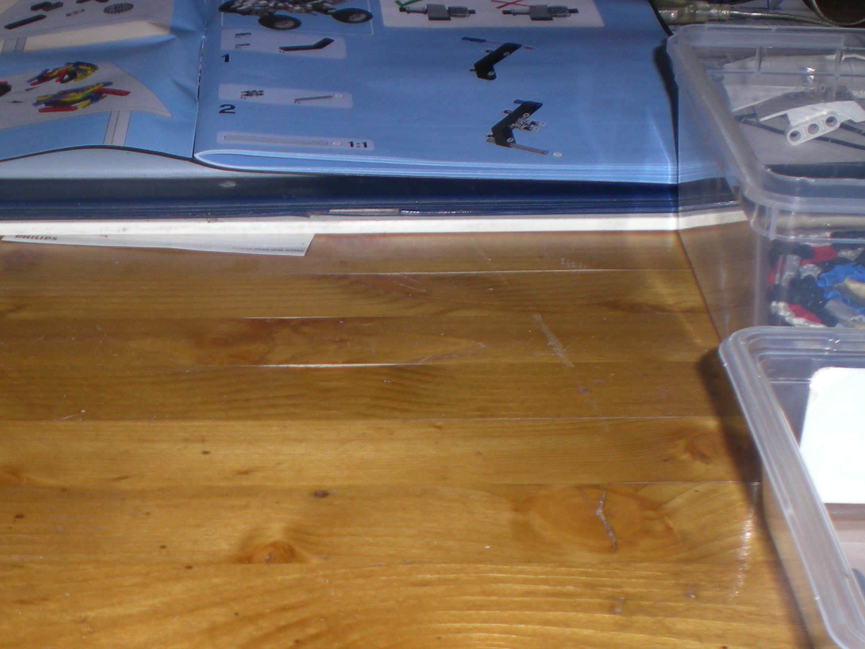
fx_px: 1624
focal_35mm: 65
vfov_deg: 22.2
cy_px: 533
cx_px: 228
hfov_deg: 29.4
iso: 50
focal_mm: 6.3
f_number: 3.1
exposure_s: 1/60
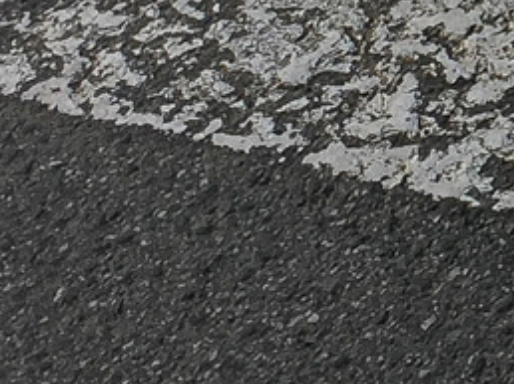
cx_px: 950
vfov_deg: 6.6
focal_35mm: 216
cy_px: -497
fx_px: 3204
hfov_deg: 8.8
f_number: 2.2
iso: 25
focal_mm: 4.15
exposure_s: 1/560
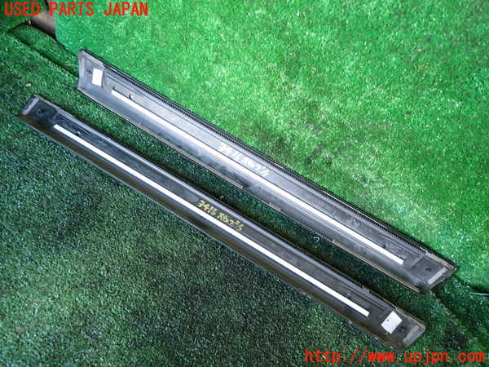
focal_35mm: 25
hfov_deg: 69.4
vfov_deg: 54.9
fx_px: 353
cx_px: 244
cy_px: 184
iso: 200
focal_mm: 4.5
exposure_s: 1/30
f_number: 2
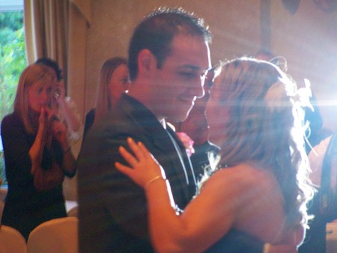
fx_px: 2610
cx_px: 168
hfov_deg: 7.4
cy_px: 126
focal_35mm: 268
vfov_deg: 5.6
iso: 400
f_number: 3.6
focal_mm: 44.4
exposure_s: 1/8
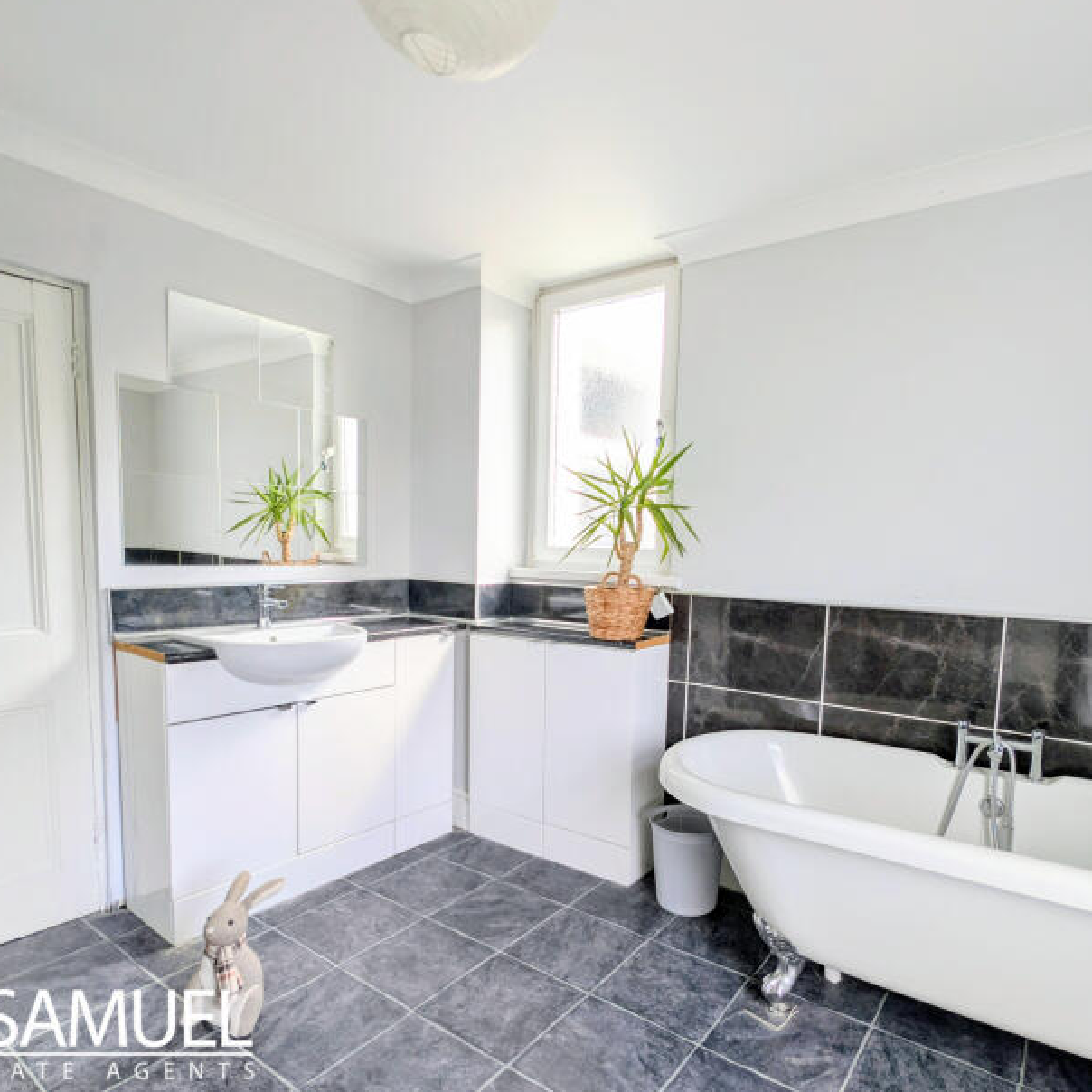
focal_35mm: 18
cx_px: 597
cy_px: 616
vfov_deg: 80.3
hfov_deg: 80.5
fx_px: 642
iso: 47
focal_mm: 2.23
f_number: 1.95
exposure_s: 1/128
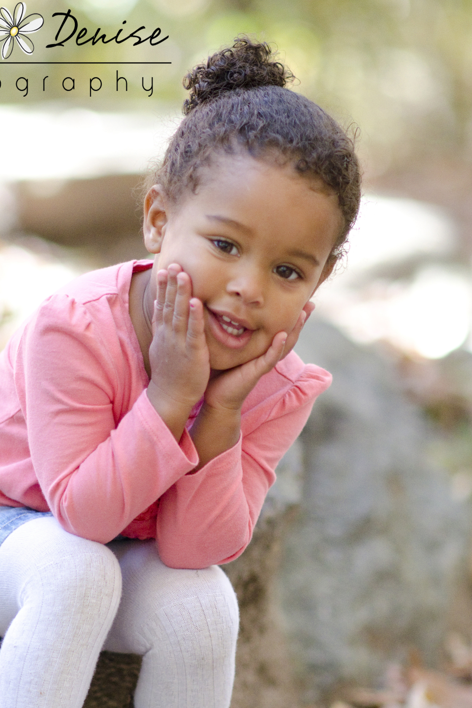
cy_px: 461
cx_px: 178
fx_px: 3436
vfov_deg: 11.8
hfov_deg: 7.9
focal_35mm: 175
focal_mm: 85
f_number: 1.4
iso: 1600
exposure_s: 1/2500
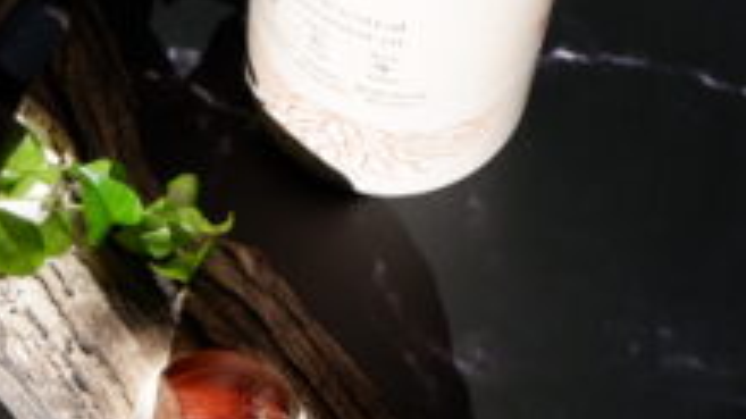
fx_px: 3065
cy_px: 157
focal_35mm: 155
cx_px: -215
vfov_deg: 7.8
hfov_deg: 13.4
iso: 200
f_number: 7.1
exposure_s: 1/300
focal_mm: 36.3
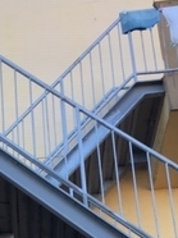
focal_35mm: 100
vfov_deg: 18.2
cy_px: 317
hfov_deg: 13.9
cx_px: -87
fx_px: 687
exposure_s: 1/270
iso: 25
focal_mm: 4.15
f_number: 2.2
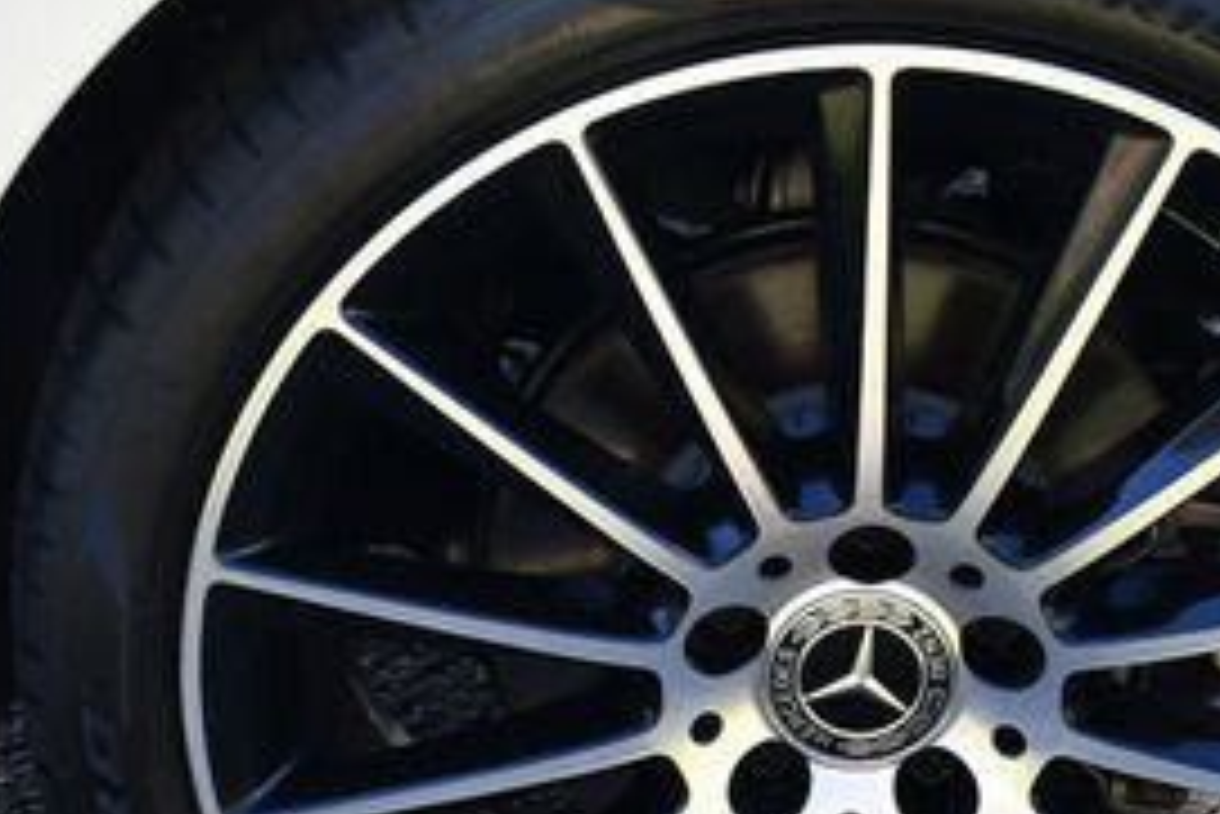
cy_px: 661
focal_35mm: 104
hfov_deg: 19.6
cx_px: 801
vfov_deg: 13.1
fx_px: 3526
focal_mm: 22
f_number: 4.5
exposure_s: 1/250
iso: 400
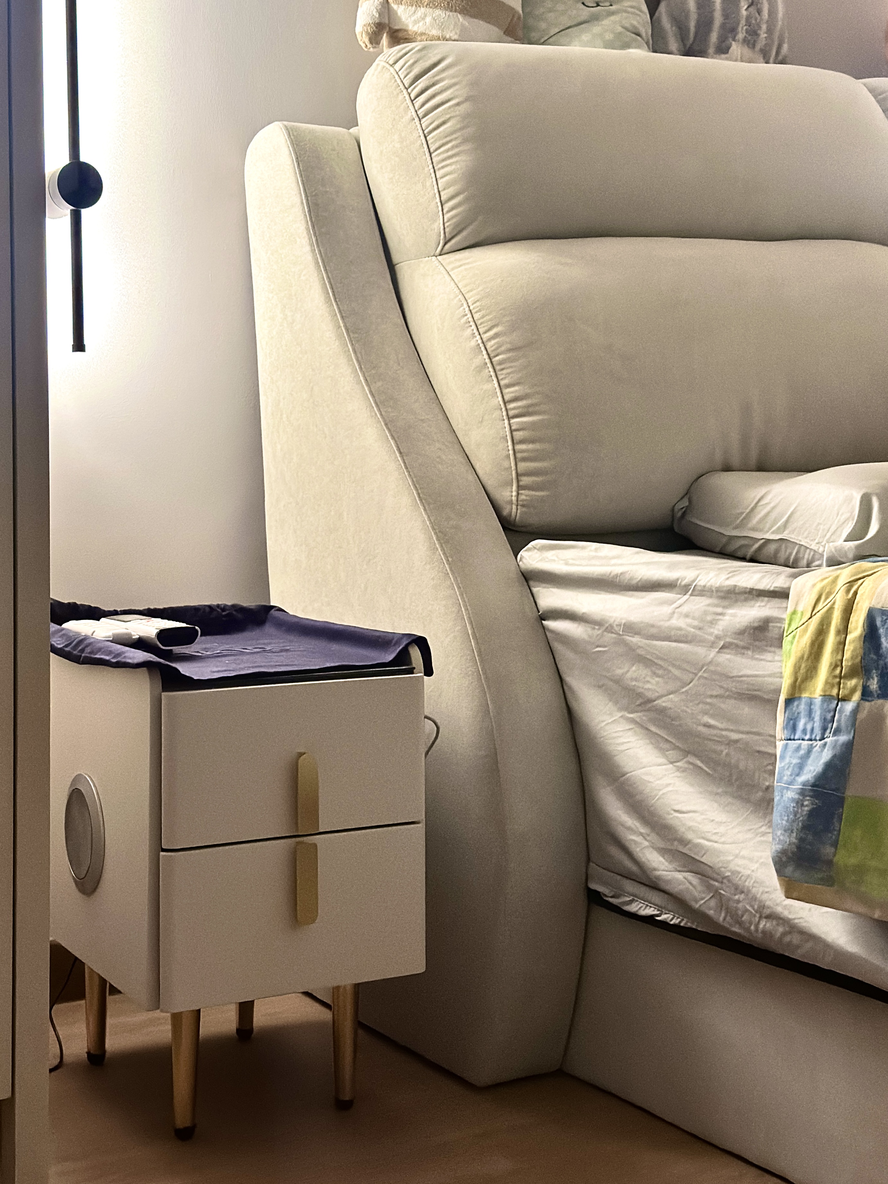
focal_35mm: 48
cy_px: 592
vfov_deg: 39.7
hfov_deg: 30.3
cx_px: 444
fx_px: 1642
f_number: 1.78
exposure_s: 1/30
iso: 800
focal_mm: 6.86
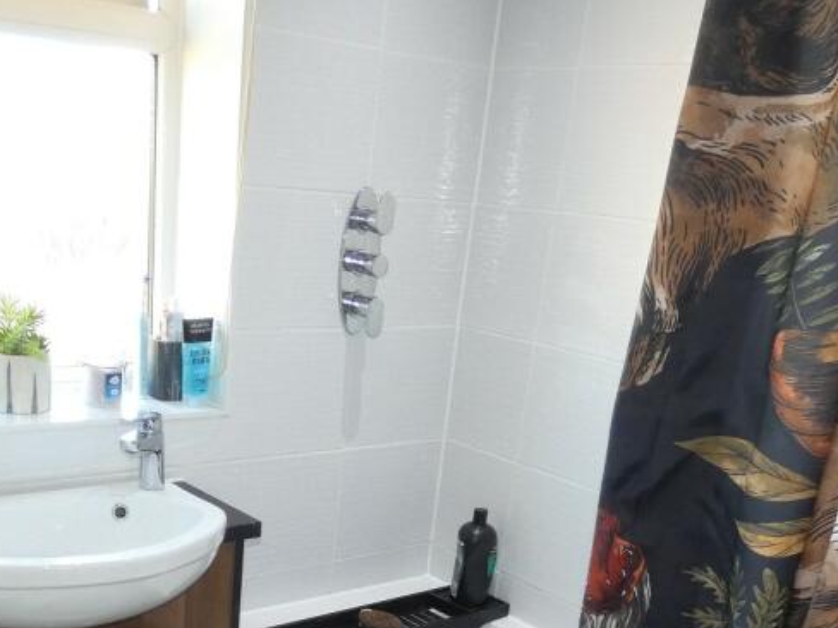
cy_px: 628
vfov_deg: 31.7
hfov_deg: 44.5
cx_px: 318
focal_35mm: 42
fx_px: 1017
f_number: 2.8
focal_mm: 3.6
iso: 250
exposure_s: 1/60
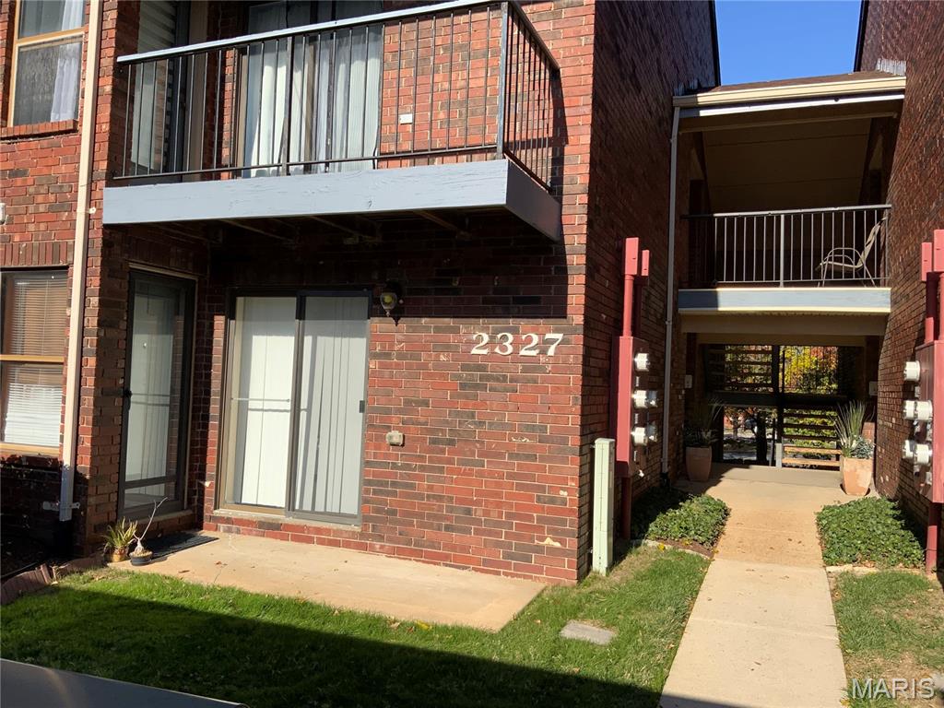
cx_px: 472
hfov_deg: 61.7
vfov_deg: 48.2
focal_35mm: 29
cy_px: 354
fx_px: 791
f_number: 1.8
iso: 16
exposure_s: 1/1786
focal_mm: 3
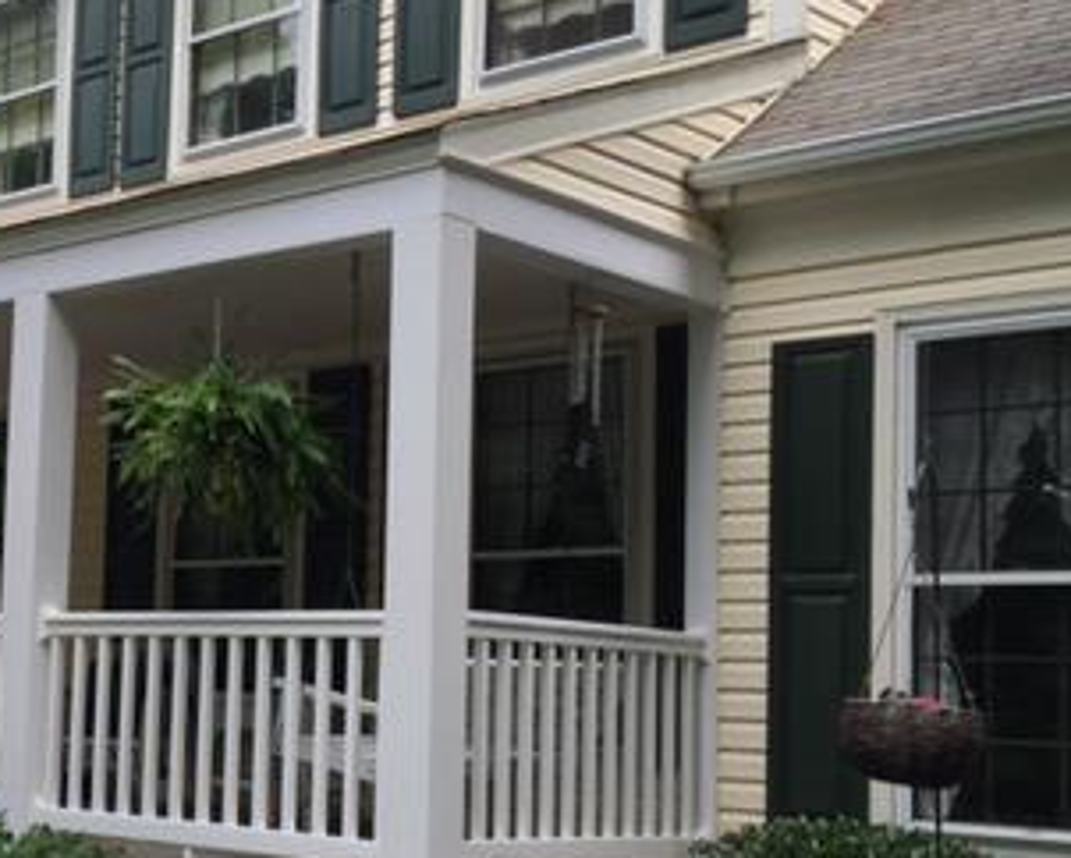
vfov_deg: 25.3
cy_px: 553
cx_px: -50
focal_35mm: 60
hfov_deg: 29.0
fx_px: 1903
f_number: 2.2
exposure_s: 1/439
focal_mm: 4.15
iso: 32
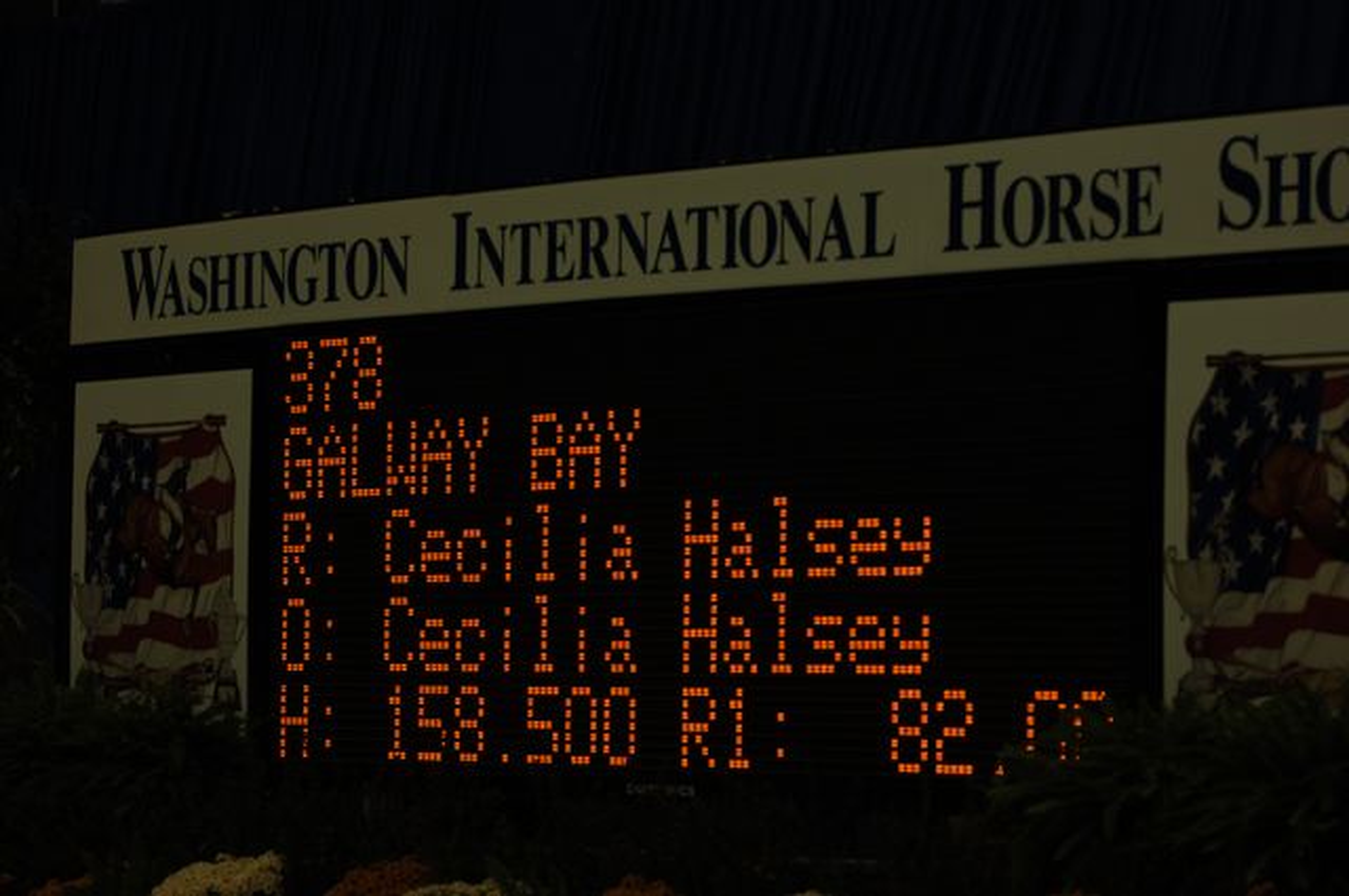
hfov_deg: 11.8
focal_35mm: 174
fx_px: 6512
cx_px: 674
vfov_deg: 7.9
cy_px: 448
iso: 200
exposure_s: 1/250
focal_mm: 116
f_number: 2.8
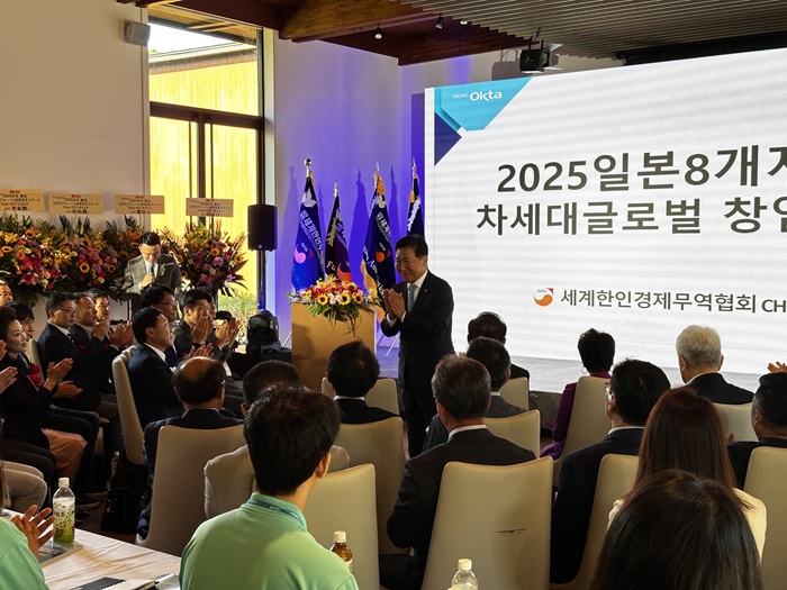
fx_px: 1091
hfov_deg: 39.7
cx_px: 394
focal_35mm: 48
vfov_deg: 30.3
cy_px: 295
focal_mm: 6.86
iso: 50
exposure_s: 1/100
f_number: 1.78
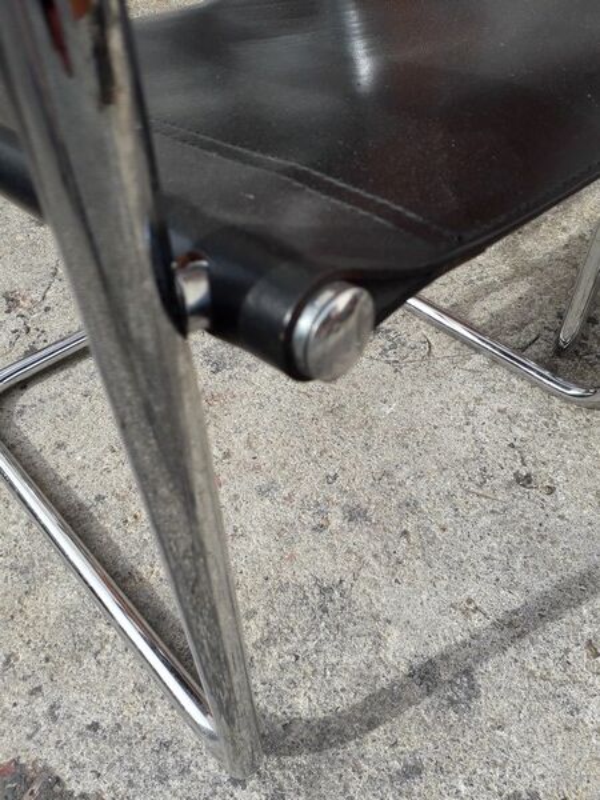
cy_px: 400
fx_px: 624
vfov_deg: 65.3
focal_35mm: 27
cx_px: 300
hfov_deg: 51.4
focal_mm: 3.6
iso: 40
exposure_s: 1/778
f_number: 1.9
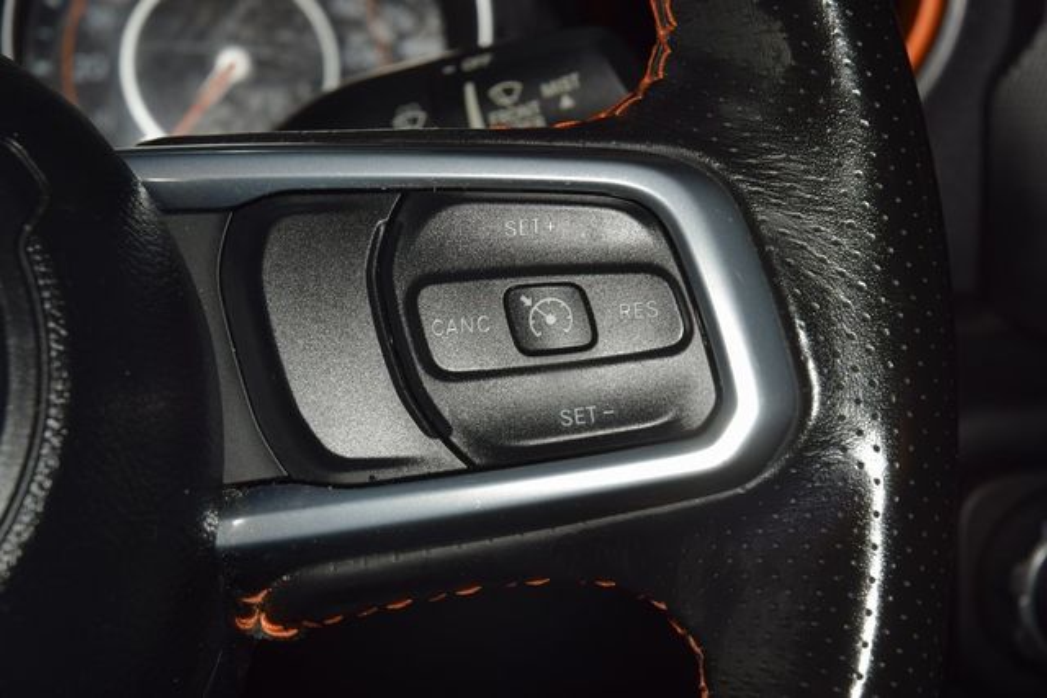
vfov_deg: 13.0
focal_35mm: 105
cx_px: 524
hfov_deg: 19.5
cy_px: 349
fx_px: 3054
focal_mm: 70
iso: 100
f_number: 8
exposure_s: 1/125
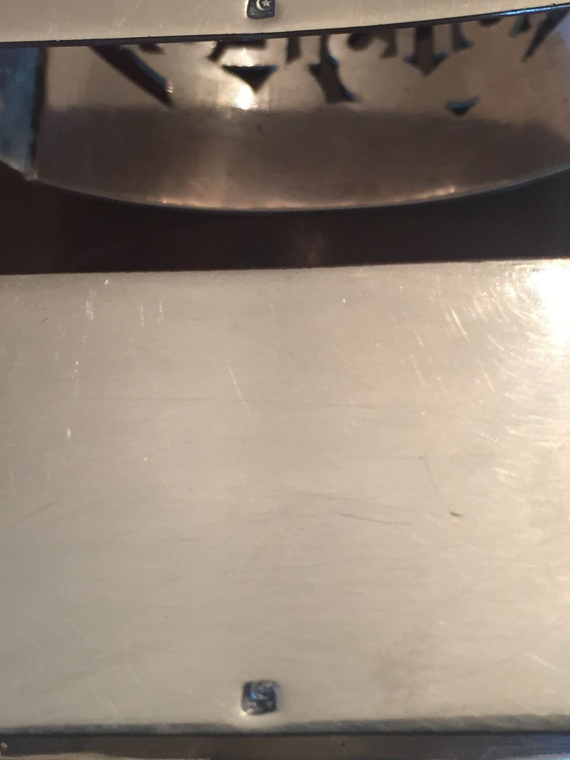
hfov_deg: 26.4
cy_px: 278
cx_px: 377
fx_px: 1207
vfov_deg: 34.7
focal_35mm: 55
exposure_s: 1/33
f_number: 2.2
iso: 125
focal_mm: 4.15
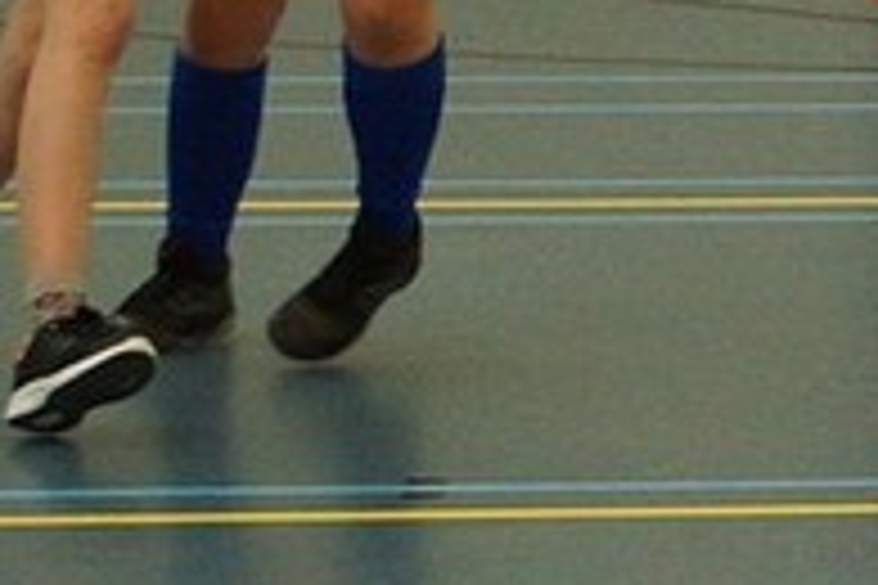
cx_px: 1873
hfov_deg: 8.7
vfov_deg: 6.1
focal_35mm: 220
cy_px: -484
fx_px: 5365
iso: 800
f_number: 3.2
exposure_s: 1/250
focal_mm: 28
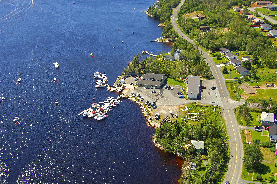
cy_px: 92
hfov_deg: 53.2
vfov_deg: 36.8
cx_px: 138
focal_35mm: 36
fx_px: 277
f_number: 5.3
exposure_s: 1/1000
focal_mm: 24
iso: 400
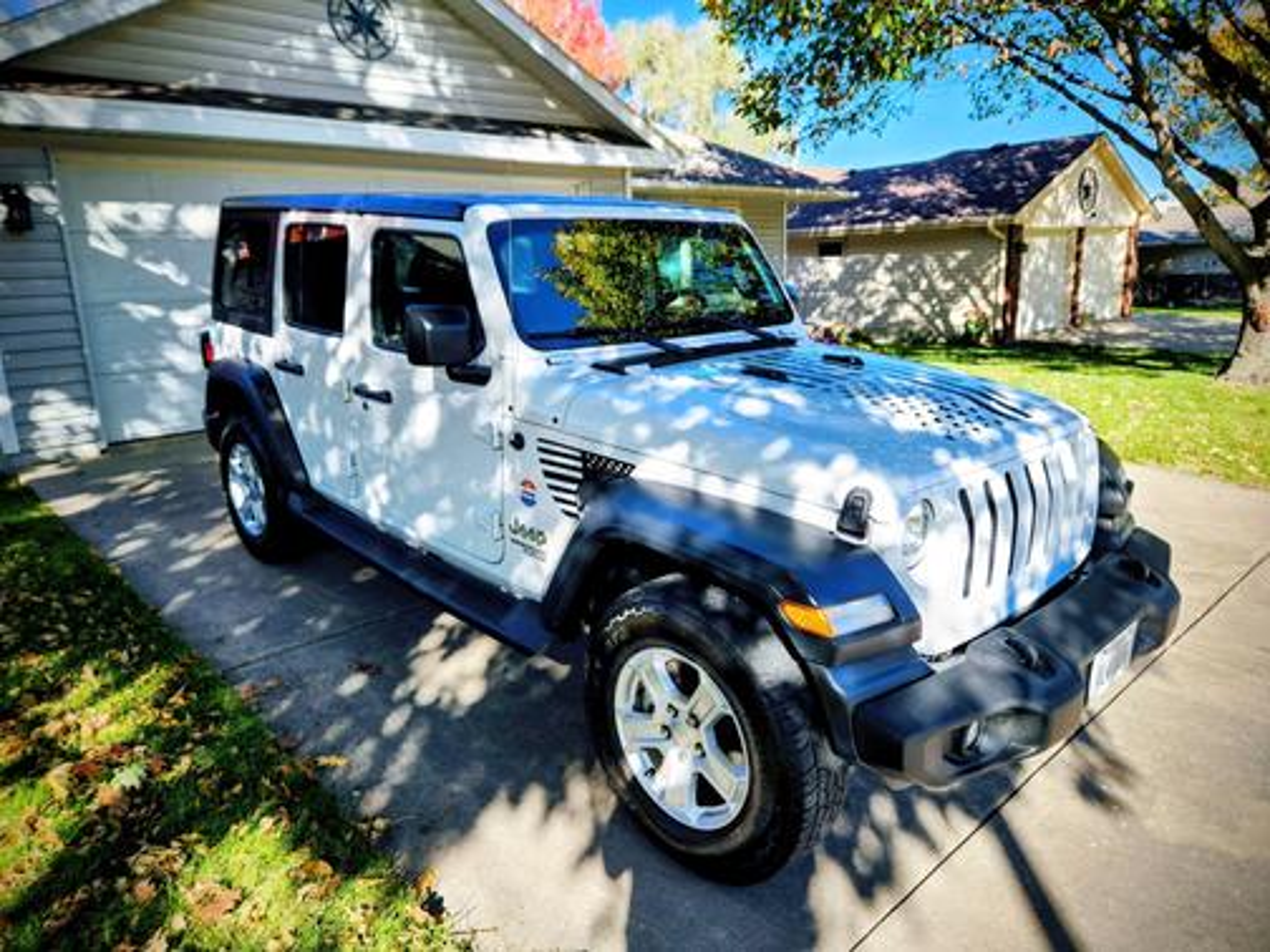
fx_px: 844
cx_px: 635
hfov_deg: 73.9
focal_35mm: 23
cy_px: 476
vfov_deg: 58.9
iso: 20
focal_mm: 5.4
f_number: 1.8
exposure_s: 1/523
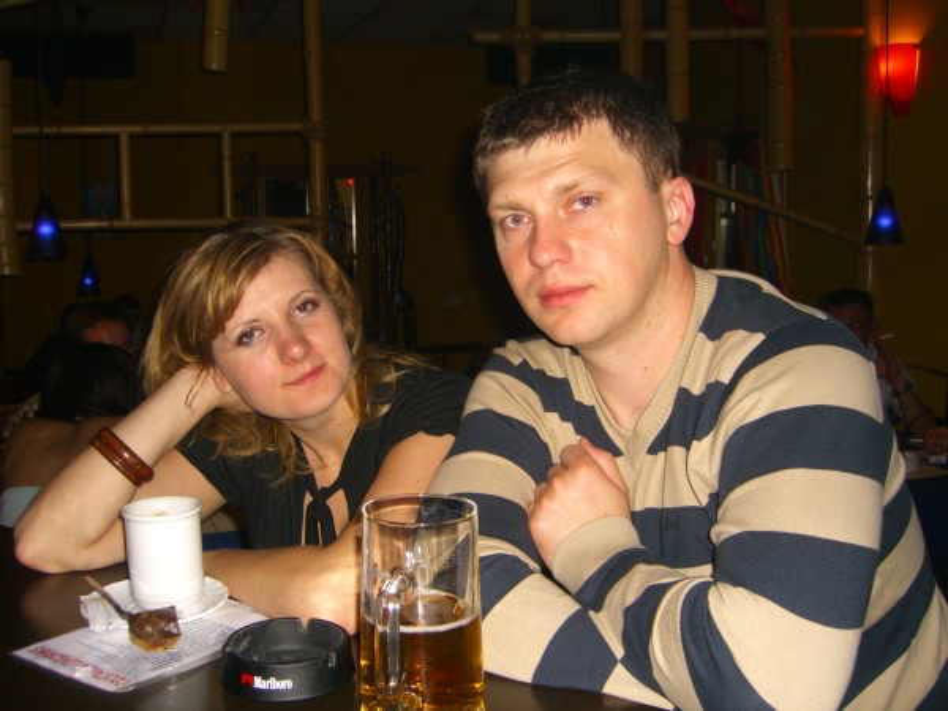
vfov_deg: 37.7
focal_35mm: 38
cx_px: 474
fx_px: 1041
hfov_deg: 49.0
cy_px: 356
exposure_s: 1/60
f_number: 2.8
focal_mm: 7.9
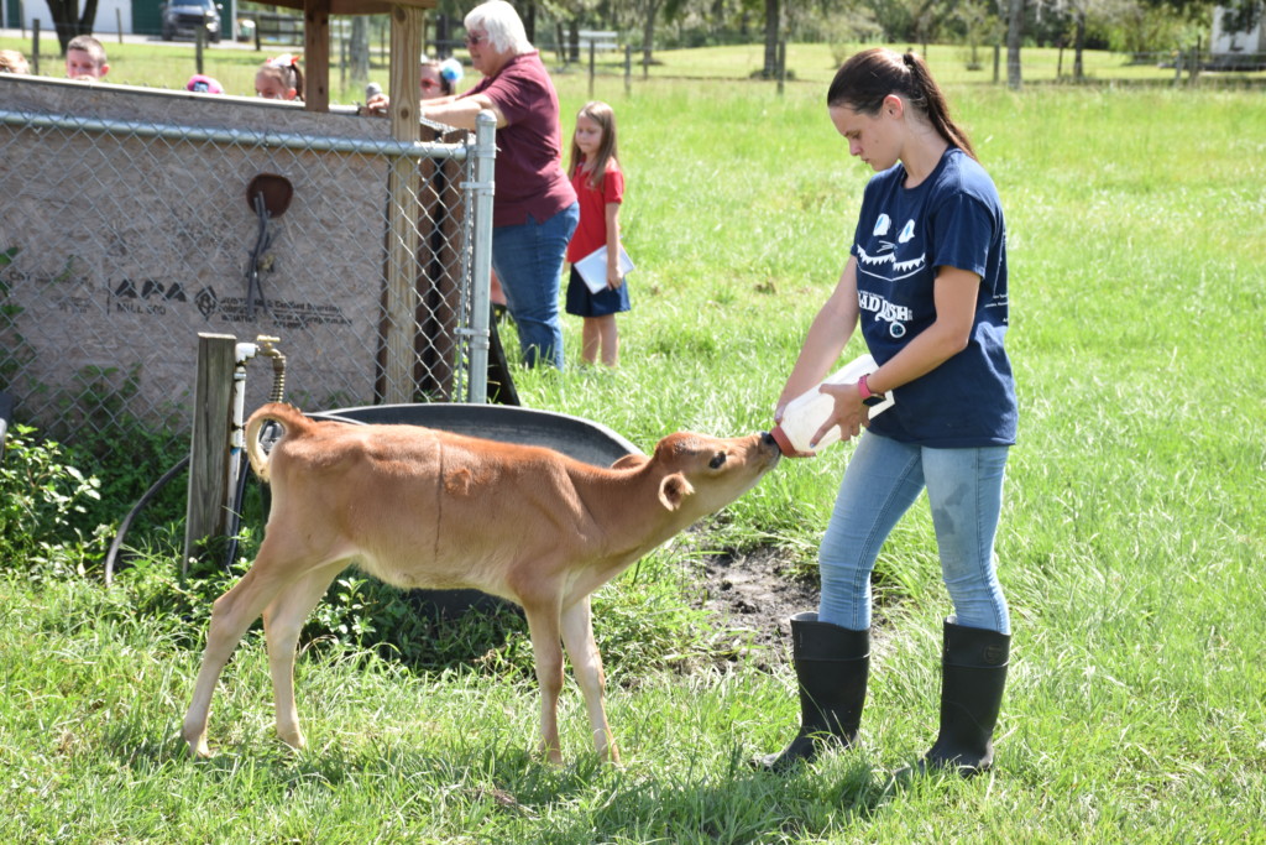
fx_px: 2954
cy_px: 422
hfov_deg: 24.2
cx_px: 633
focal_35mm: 84
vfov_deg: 16.3
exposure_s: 1/250
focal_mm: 56
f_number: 8
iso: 220
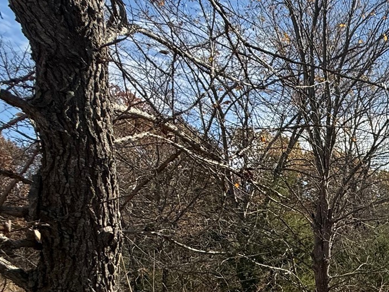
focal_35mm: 39
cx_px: 503
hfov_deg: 34.3
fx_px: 438
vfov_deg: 34.7
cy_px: 265
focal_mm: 2.22
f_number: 2.2
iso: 64
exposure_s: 1/1698
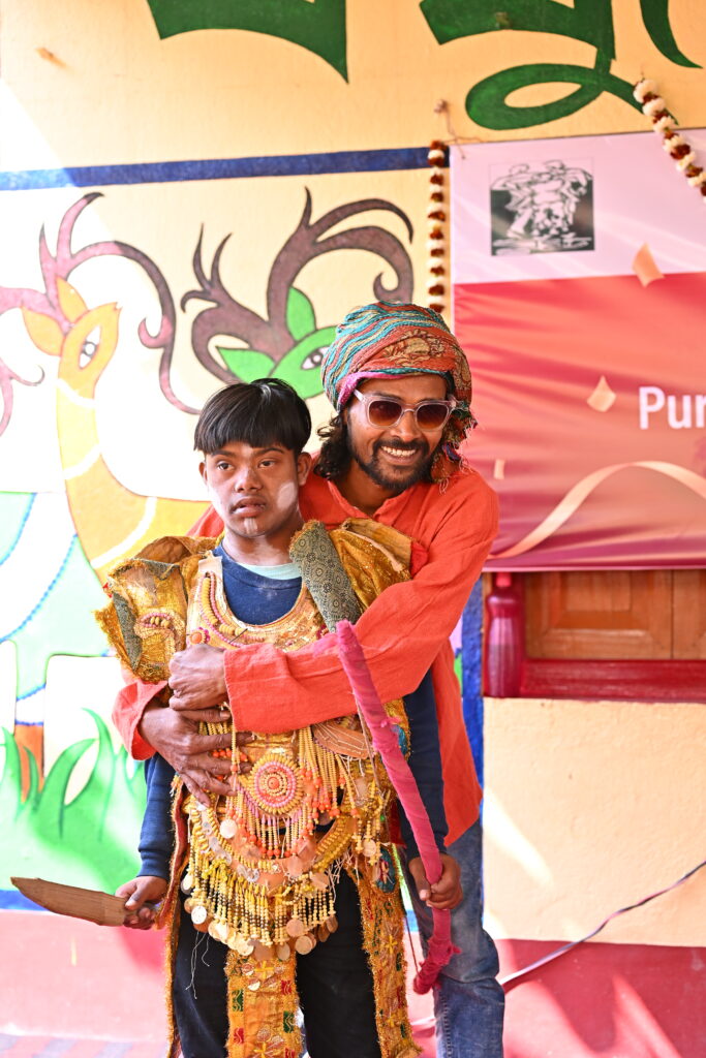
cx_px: 353
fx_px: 1470
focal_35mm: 50
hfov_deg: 27.0
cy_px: 529
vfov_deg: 39.6
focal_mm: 50
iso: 640
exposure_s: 1/640
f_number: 2.8
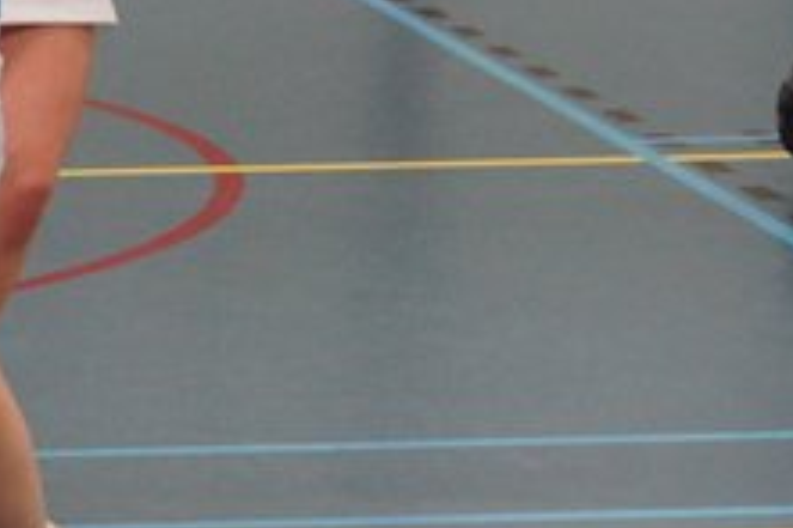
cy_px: -454
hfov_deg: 8.1
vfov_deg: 5.5
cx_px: -721
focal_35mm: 243
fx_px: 5356
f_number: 3.5
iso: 1250
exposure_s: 1/200
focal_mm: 35
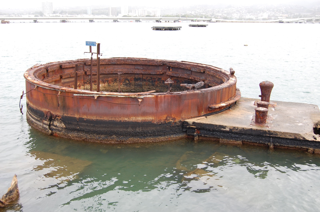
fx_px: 346
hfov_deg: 49.6
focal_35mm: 39
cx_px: 160
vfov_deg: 34.1
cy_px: 106
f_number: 5.6
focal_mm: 26
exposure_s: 1/125
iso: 320
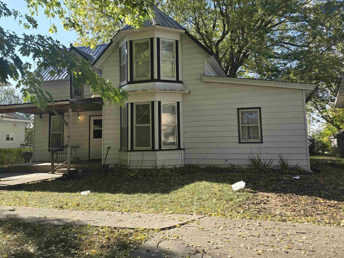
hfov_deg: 53.8
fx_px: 338
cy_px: 109
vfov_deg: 41.7
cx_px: 148
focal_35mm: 34
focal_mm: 6.3
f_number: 1.7
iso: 12
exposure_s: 1/334
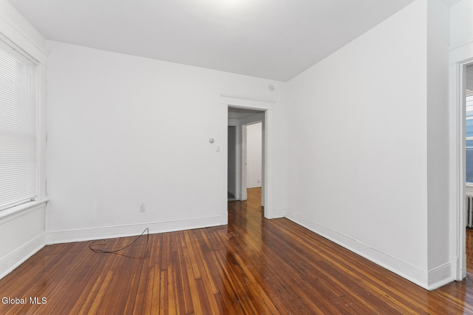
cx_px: 236
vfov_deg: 81.2
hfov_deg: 104.3
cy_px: 158
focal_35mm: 14
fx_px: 184
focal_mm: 14
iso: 3200
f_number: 8
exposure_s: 1/60
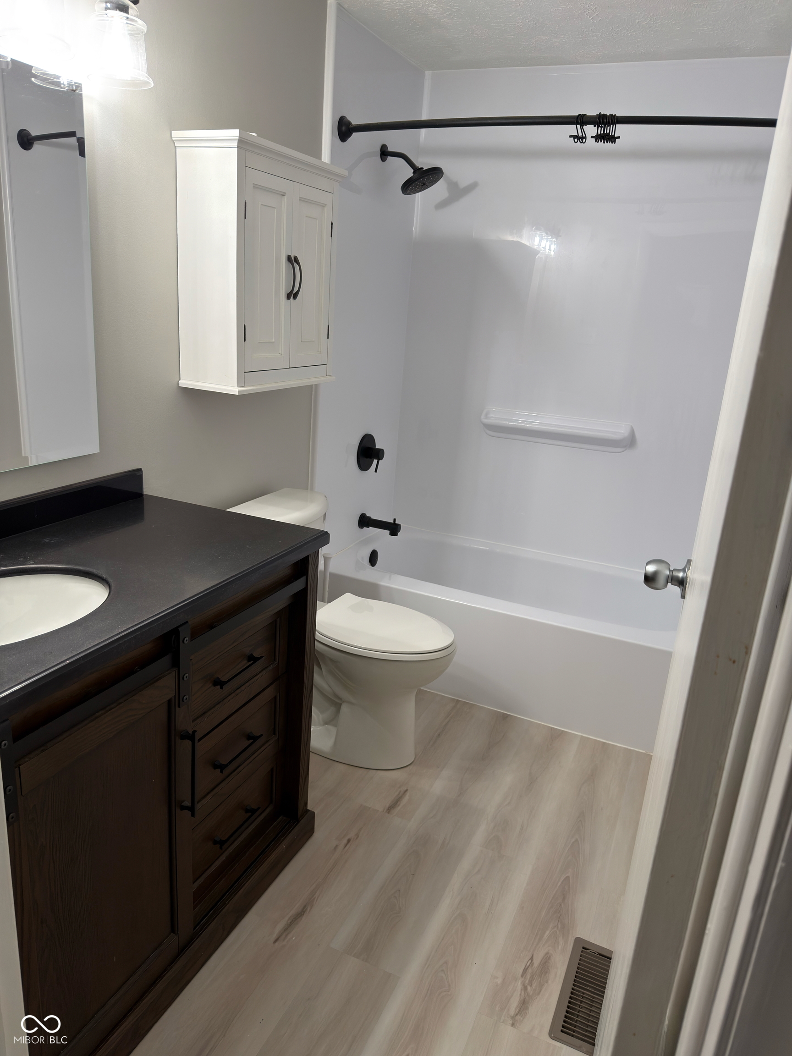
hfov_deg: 56.8
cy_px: 528
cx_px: 396
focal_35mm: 24
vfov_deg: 71.6
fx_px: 732
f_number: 1.78
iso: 125
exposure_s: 1/120
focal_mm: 6.76
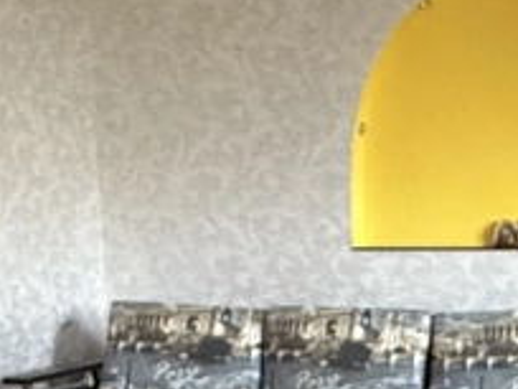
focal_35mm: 86
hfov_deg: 22.5
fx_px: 1287
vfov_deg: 16.3
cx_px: 409
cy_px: 495
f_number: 2.2
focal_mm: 2.22
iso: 800
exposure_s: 1/60
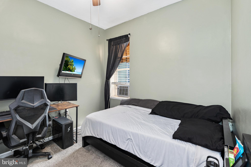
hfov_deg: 95.0
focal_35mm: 16
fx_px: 115
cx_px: 126
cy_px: 84
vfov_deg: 72.0
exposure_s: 2.5
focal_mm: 16.5
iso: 100
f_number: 6.3
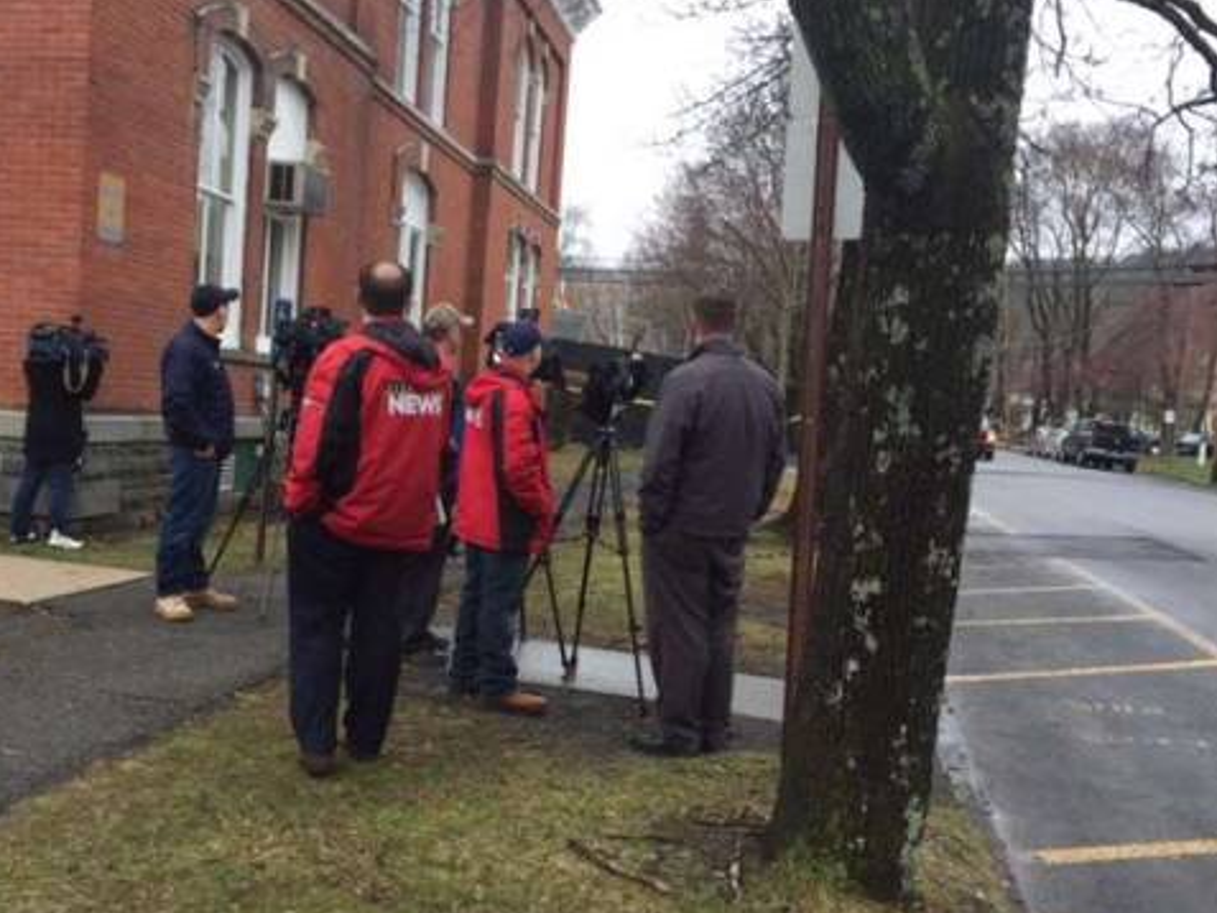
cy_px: 492
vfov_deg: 40.7
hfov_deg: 52.5
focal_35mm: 35
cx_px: 541
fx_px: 1231
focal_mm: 4.15
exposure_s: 1/159
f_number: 2.2
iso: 32
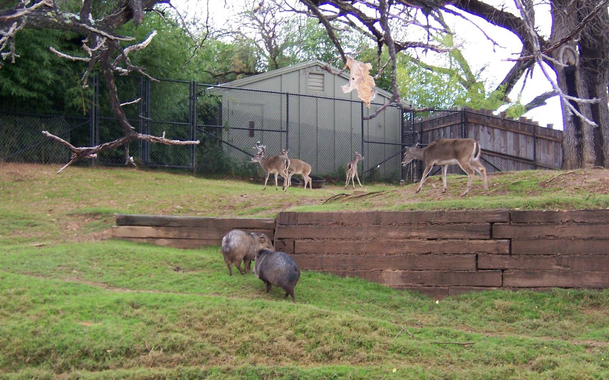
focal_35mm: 53
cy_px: 208
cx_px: 299
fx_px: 880
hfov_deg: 38.2
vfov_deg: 24.4
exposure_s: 1/60
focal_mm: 8.2
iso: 140
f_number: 3.4
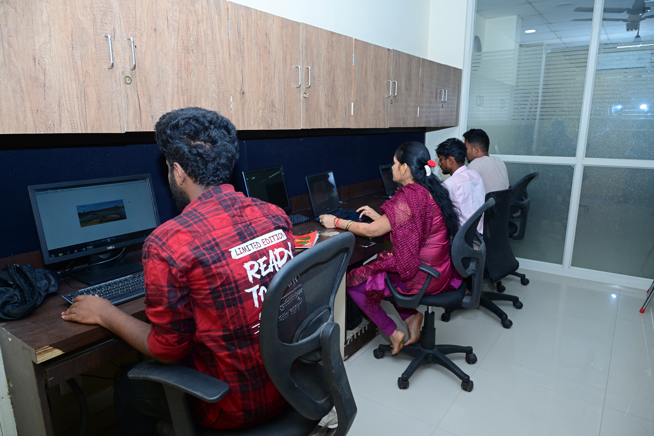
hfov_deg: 73.7
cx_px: 327
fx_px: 436
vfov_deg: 53.1
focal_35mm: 24
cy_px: 218
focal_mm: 24
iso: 400
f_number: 5
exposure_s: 1/200
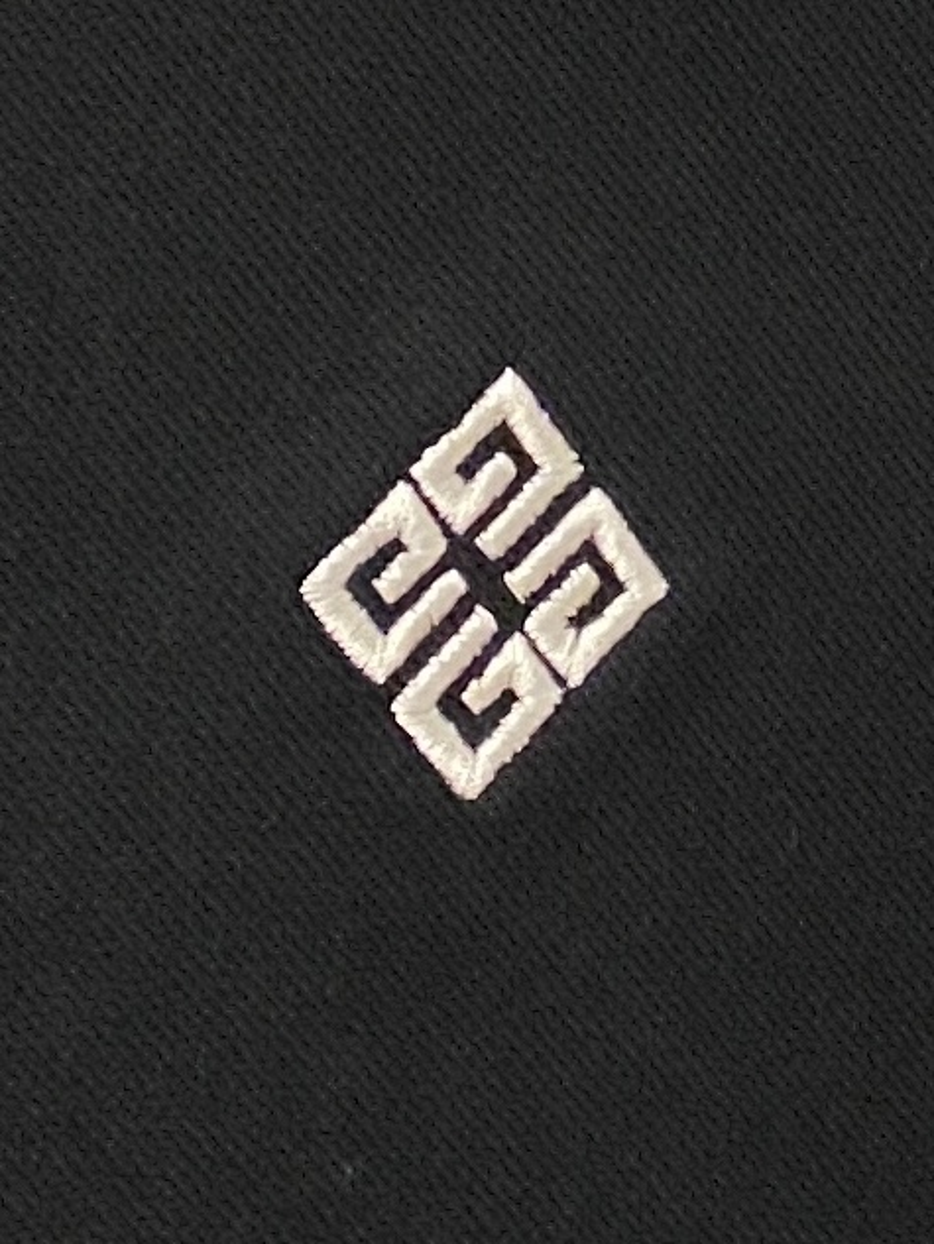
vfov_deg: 67.3
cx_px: 467
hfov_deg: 53.1
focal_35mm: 26
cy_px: 622
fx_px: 935
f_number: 1.8
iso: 125
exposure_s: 1/100
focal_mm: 4.25
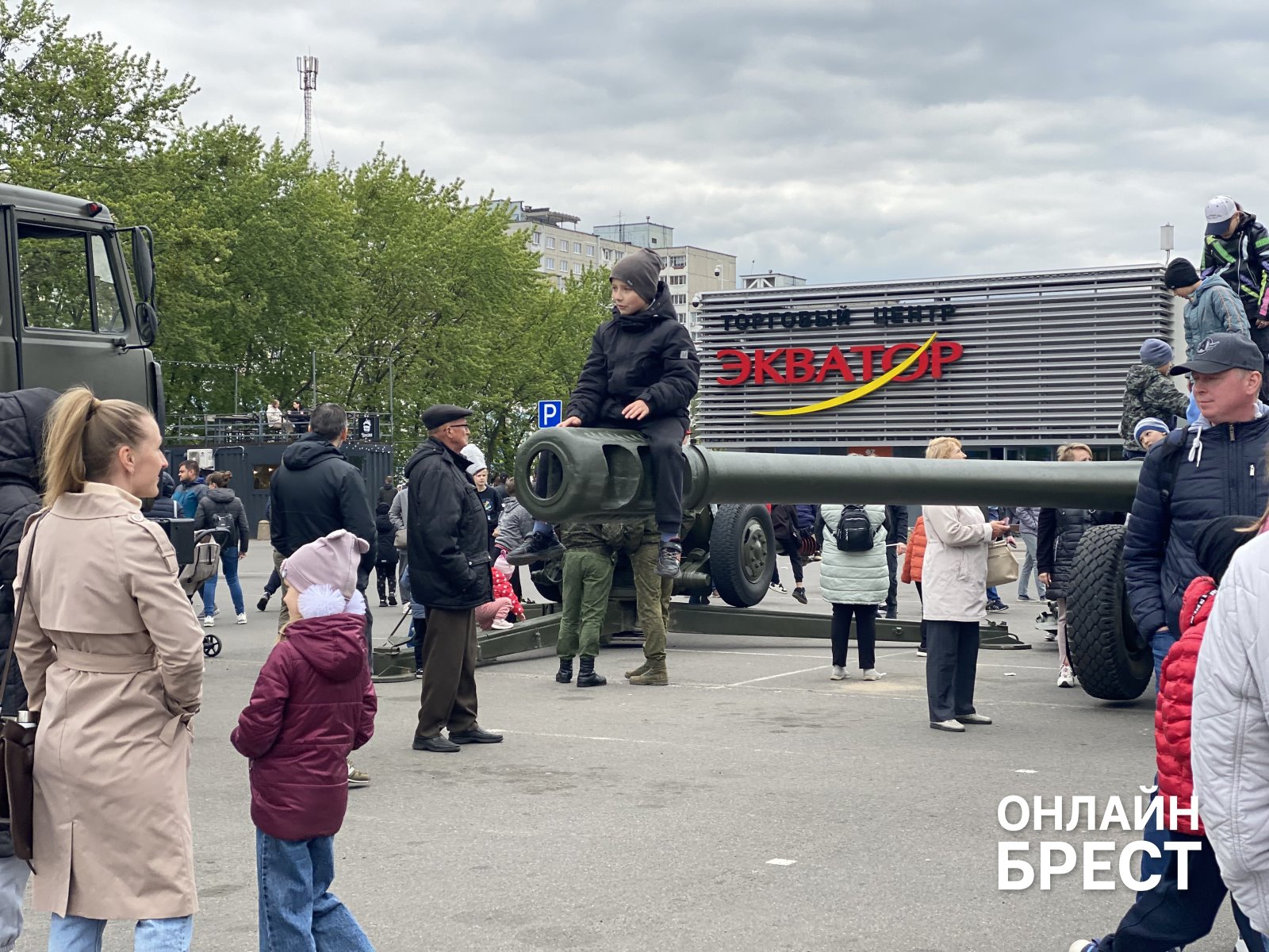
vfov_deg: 28.0
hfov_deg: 36.8
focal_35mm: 52
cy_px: 476
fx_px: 1906
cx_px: 634
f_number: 2
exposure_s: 1/856
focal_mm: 6
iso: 20
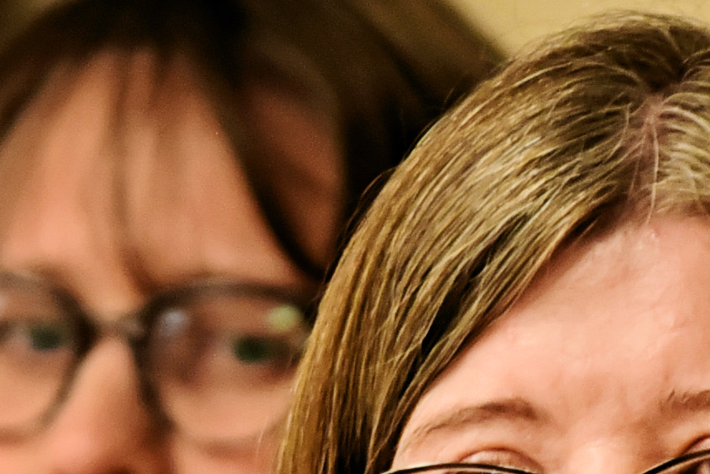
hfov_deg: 1.5
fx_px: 27732
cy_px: 936
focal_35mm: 1406
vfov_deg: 1.0
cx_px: 1031
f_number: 3.2
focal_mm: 200
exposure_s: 1/60
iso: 1000
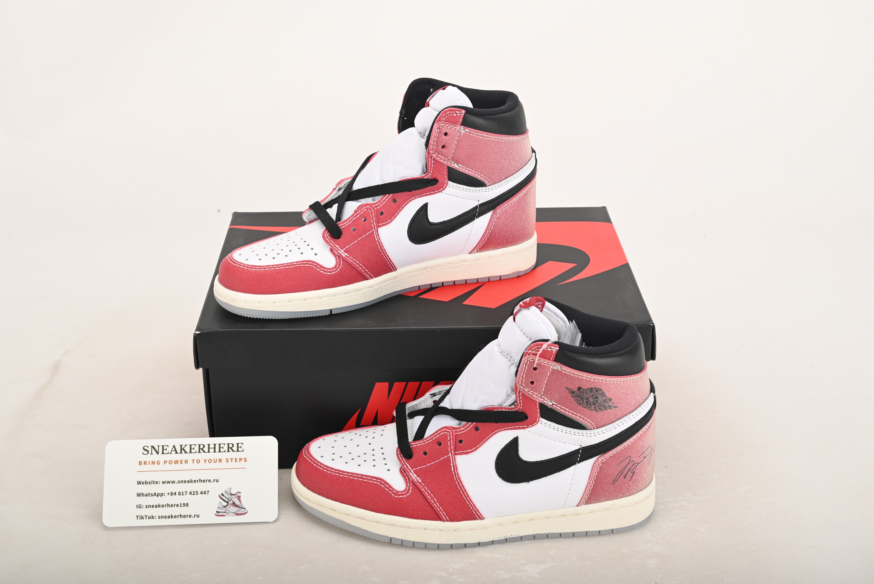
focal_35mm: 49
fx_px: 1190
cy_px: 292
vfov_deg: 27.5
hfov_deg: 40.3
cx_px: 437
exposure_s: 1/200
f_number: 11
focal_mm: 49
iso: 100
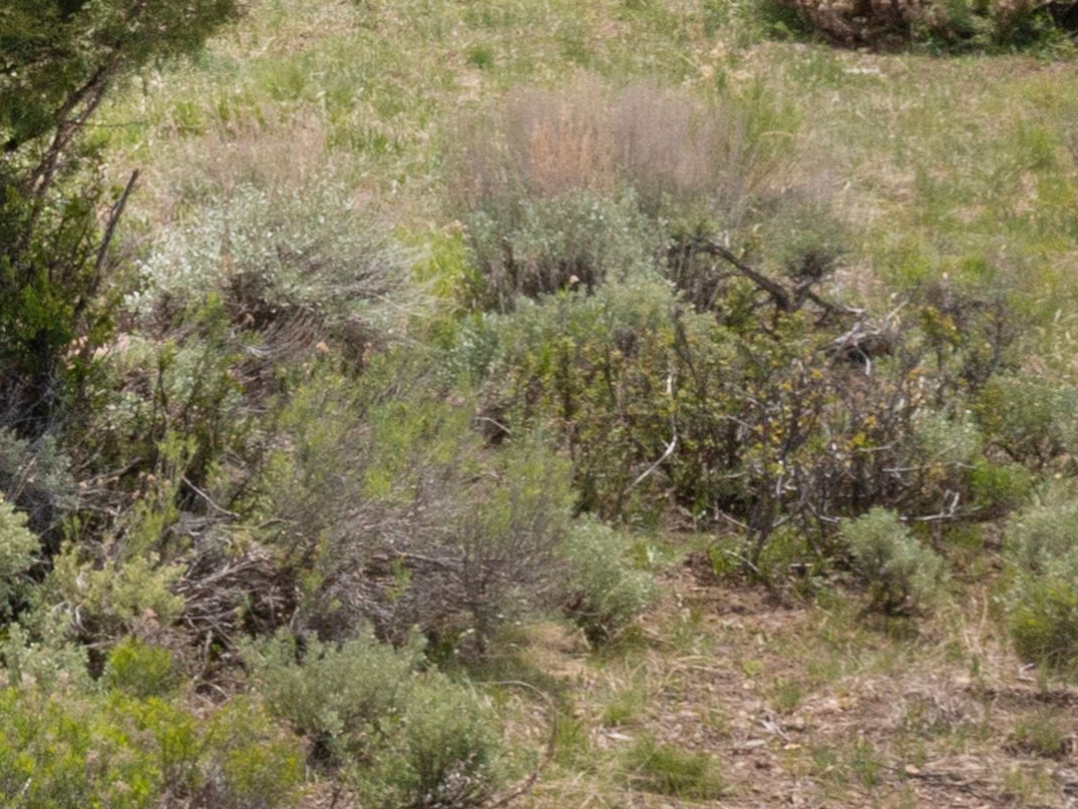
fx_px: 4236
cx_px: -1605
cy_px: 74
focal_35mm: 136
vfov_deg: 10.8
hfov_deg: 11.6
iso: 100
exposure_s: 1/320
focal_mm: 10.26
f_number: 9
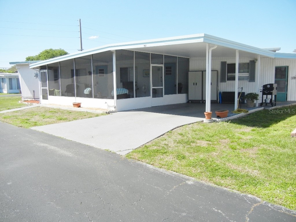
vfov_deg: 46.8
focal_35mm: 30
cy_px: 111
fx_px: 257
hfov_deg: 60.0
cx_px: 148
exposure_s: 1/330
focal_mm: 5.4
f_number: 7
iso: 160
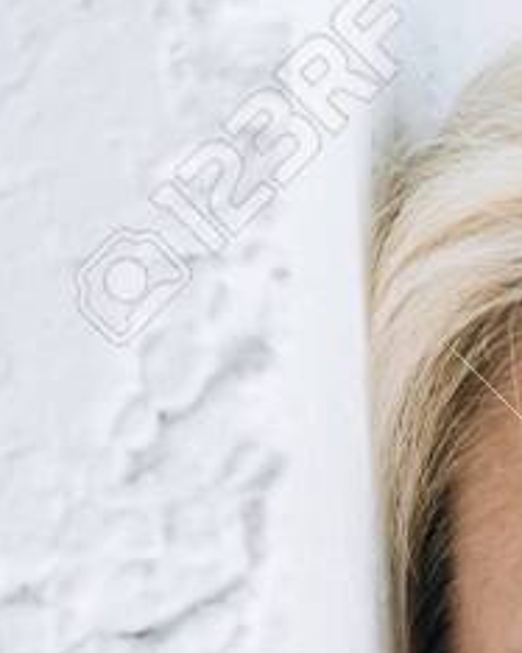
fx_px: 5044
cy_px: 1680
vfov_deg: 6.9
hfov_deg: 5.7
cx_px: 1179
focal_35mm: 261
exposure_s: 1/160
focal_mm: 50
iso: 250
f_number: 3.5
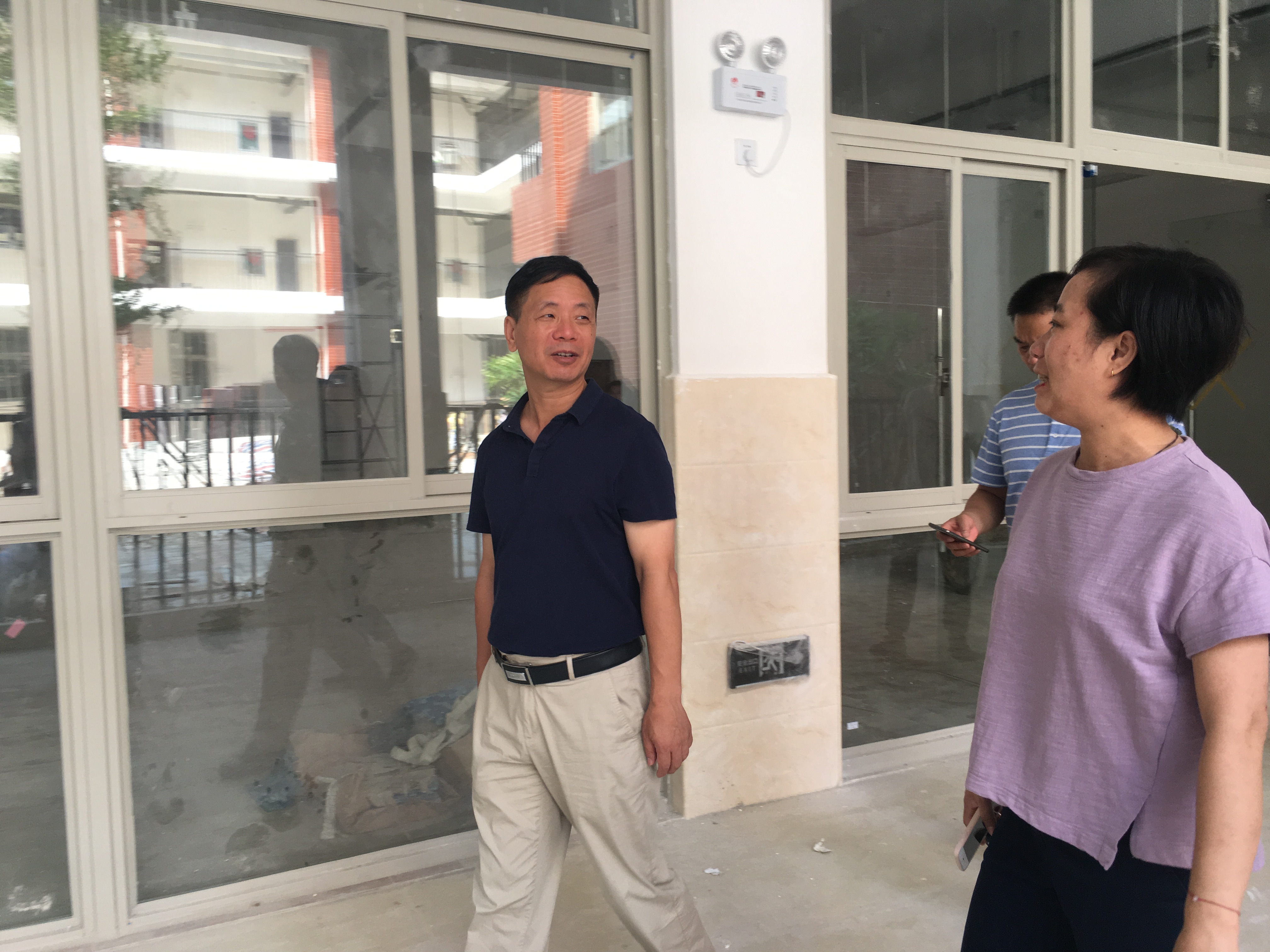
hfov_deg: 61.7
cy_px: 476
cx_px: 635
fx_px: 1064
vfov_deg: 48.2
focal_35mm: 29
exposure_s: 1/100
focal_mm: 4.15
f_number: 2.2
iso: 40
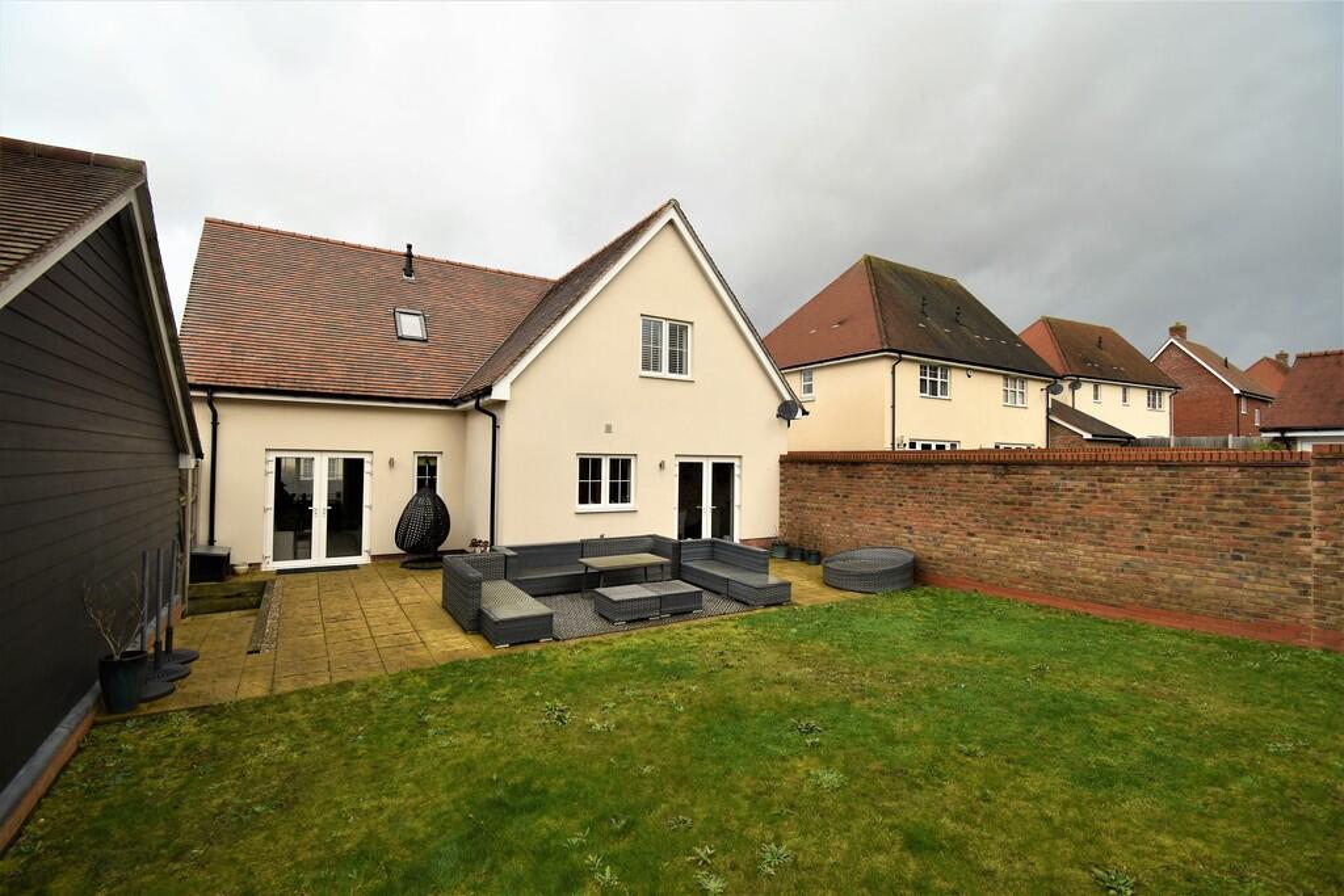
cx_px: 672
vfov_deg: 77.3
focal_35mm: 15
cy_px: 448
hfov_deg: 100.4
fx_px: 560
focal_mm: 10
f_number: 5.6
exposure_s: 1/125
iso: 100
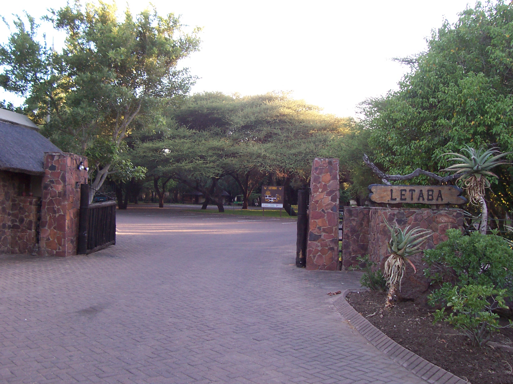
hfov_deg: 50.1
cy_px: 192
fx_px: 548
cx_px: 256
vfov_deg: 38.7
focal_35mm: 37
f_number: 2.8
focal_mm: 5.6
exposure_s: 1/90
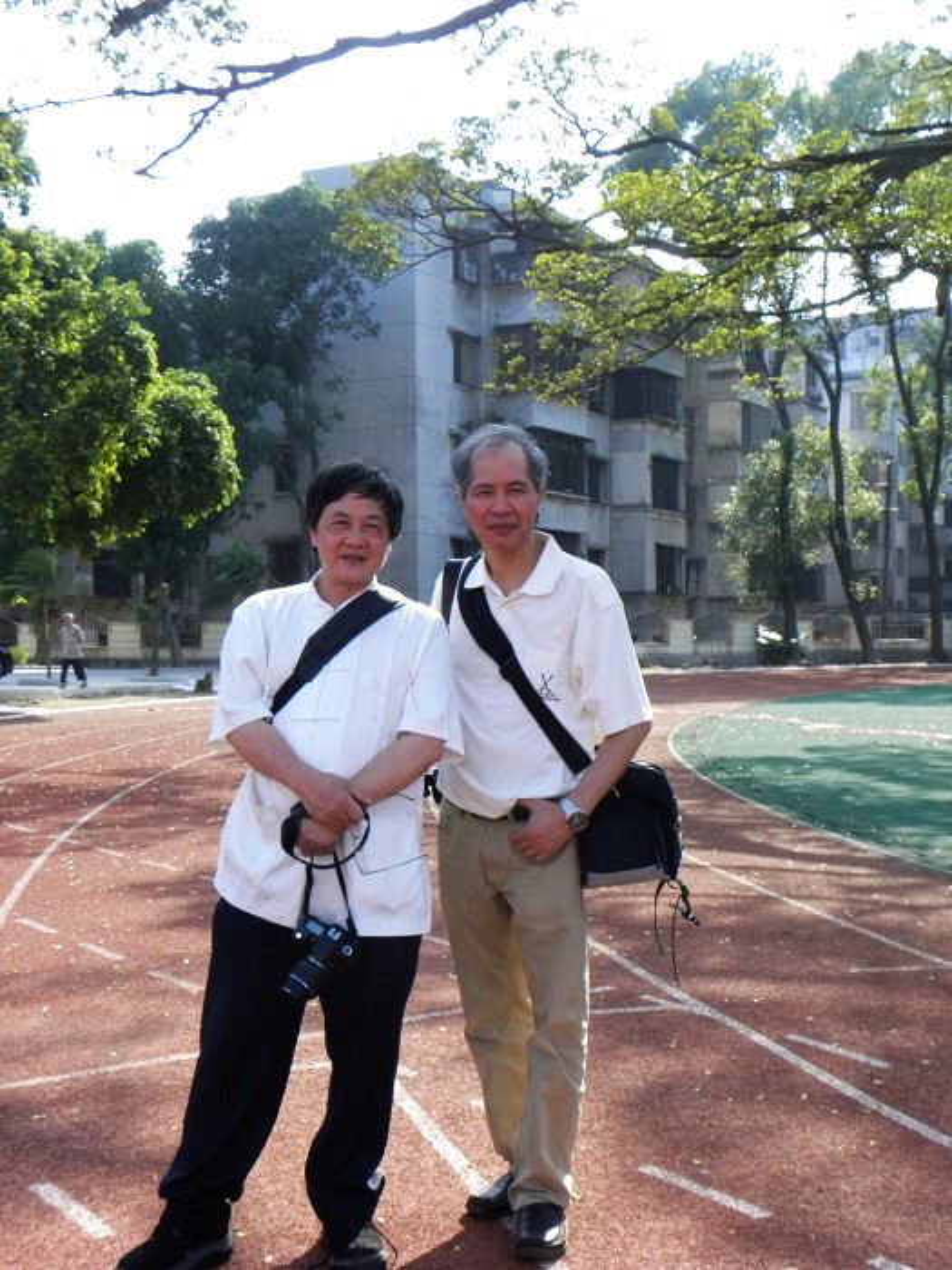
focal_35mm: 46
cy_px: 635
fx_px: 1687
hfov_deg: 31.5
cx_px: 476
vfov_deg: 41.2
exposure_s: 1/240
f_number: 5.6
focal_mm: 8.2
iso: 200
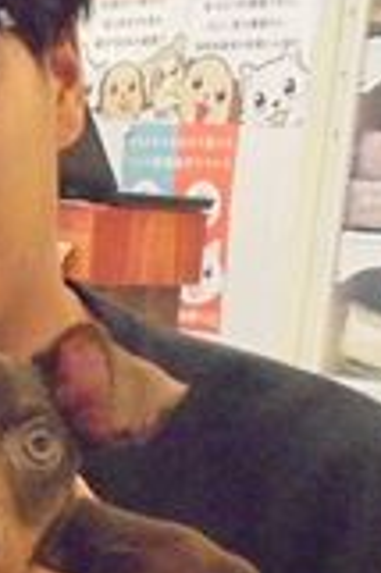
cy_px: 616
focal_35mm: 101
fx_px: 1607
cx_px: -381
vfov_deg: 19.5
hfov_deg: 12.0
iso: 1600
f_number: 3.5
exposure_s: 1/250
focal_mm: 4.6
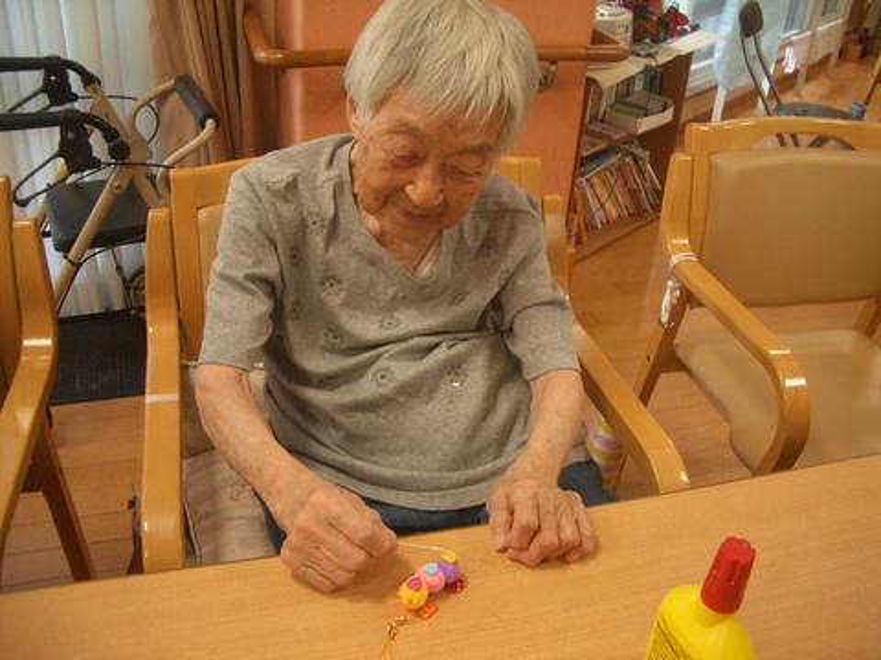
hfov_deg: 52.6
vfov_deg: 40.7
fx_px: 891
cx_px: 440
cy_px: 330
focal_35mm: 35
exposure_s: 1/50
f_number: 2.6
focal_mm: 5.8
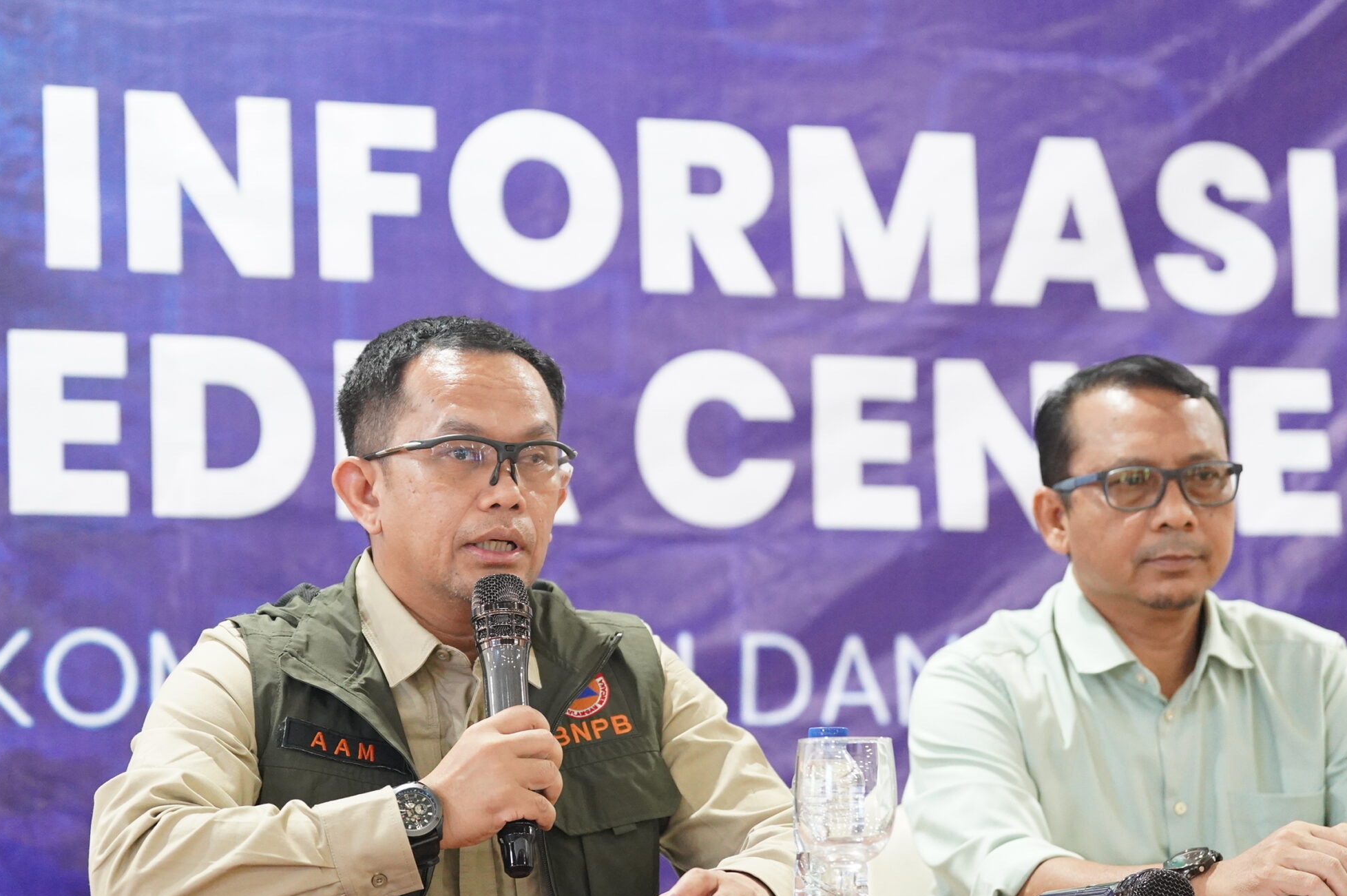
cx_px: 669
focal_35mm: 123
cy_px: 476
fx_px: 4599
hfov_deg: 16.7
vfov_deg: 11.1
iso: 6400
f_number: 2.8
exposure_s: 1/80
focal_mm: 94
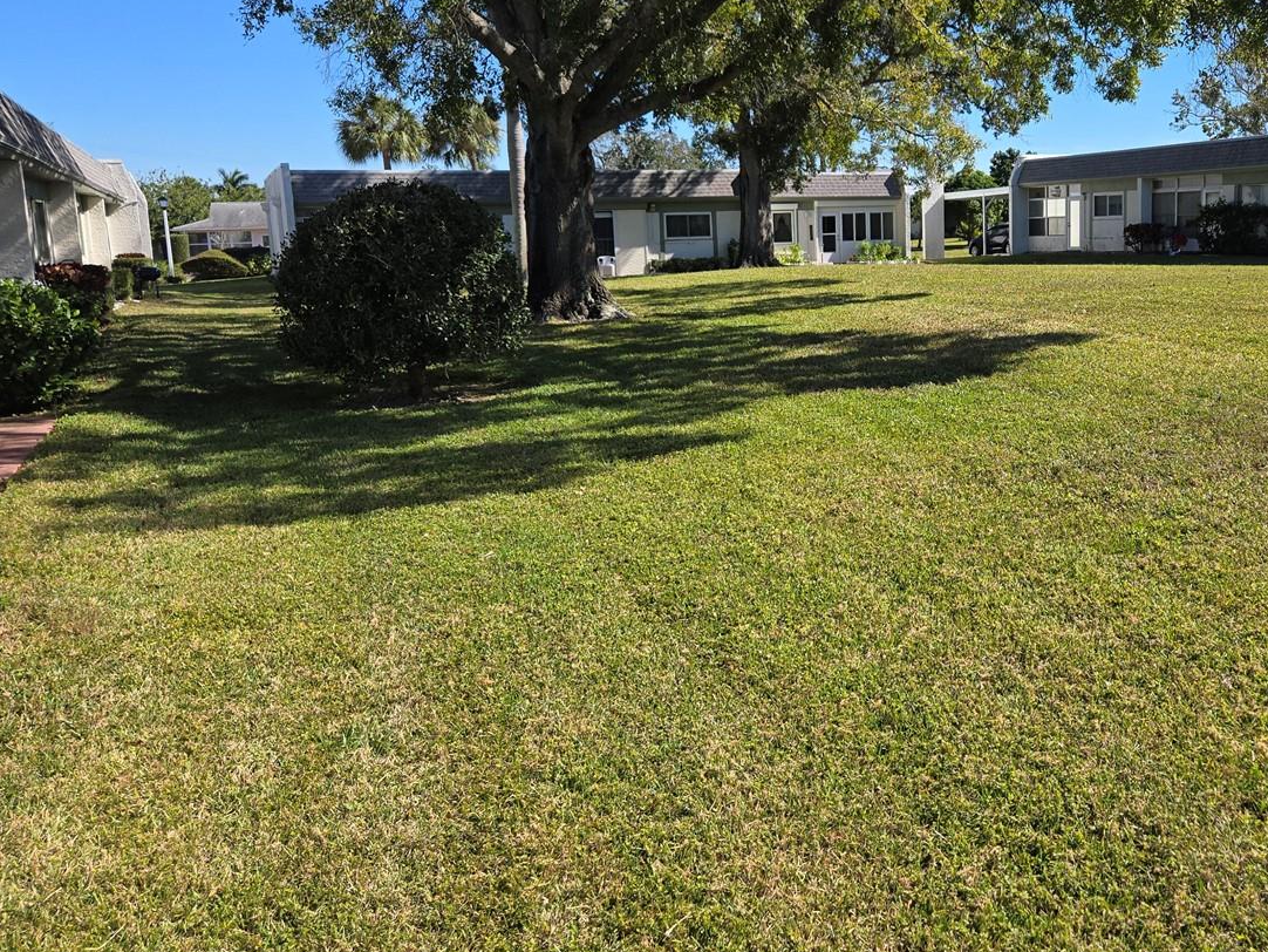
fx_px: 1246
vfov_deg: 41.7
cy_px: 394
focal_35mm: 34
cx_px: 861
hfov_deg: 52.7
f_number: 1.8
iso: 25
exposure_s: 1/1480
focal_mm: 5.4
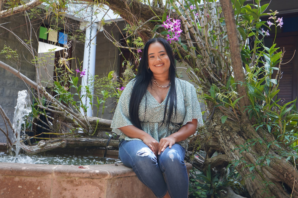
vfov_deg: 29.9
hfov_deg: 43.6
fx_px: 372
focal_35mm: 45
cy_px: 99
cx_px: 149
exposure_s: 1/160
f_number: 4.5
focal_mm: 45
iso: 500
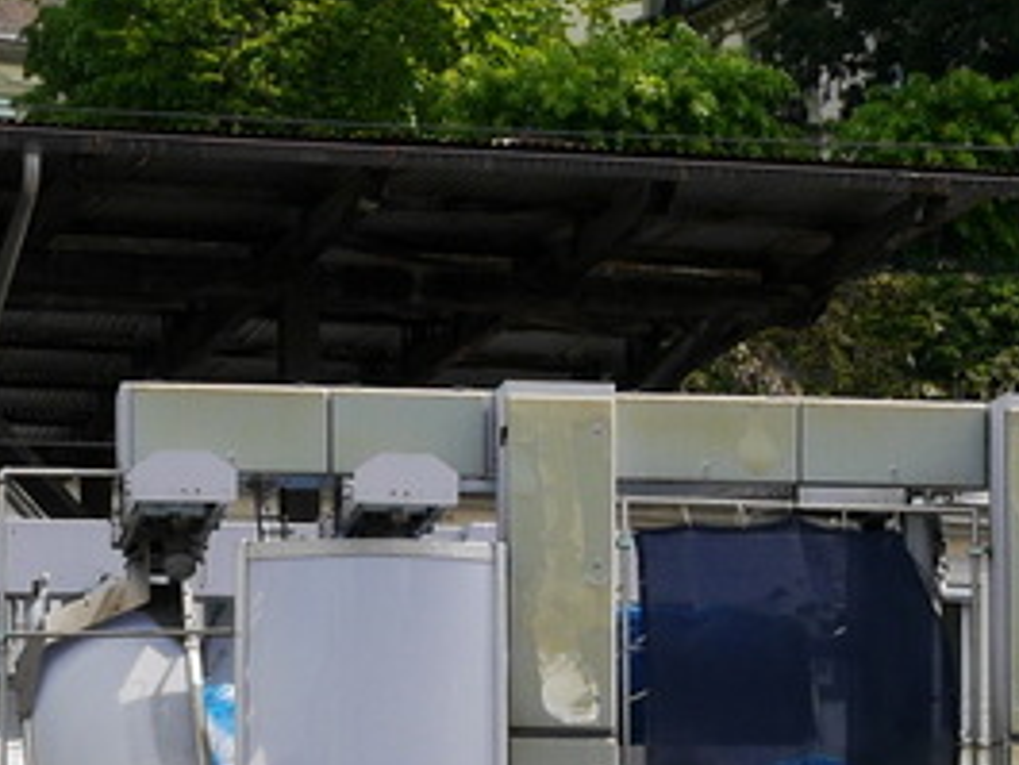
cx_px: 550
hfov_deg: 13.6
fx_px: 4270
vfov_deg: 9.9
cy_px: 1215
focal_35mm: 145
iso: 160
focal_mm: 16
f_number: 8
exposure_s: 1/500
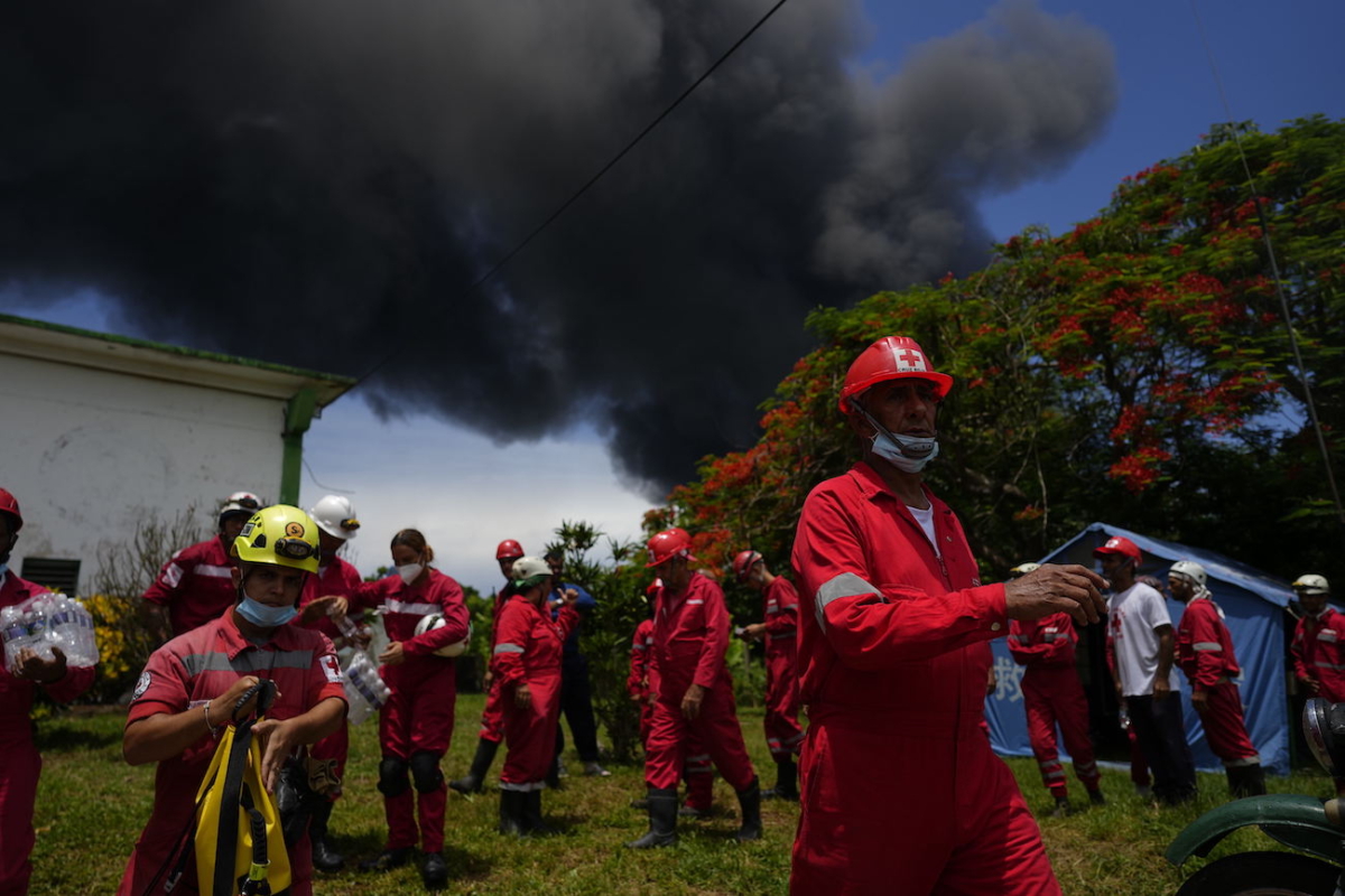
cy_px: 448
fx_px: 897
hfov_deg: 73.7
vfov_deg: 53.1
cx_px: 672
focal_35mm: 24
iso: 50
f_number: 3.2
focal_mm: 24
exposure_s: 1/1600
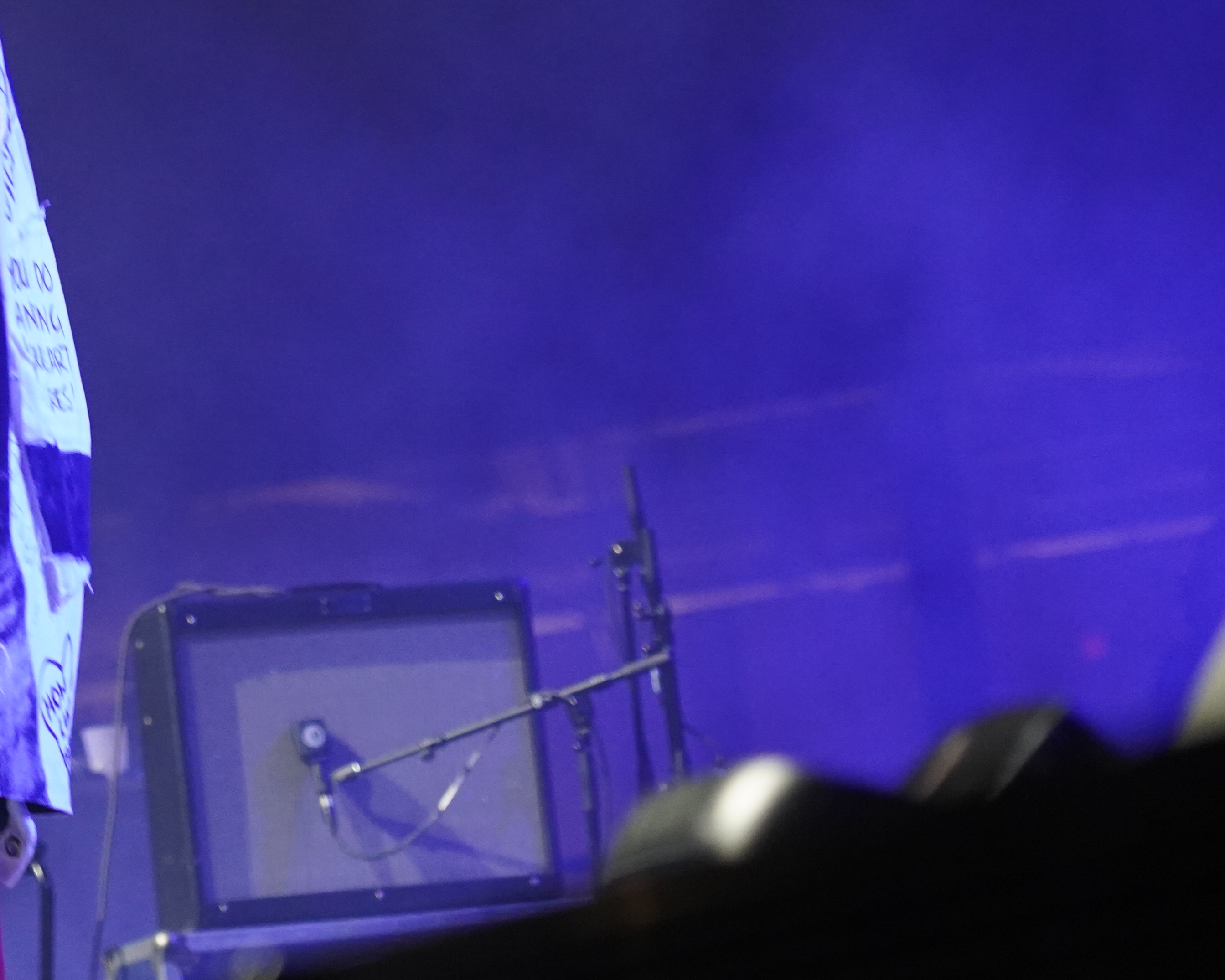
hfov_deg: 8.7
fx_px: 7977
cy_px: 222
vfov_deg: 7.0
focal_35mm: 220
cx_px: -35
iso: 5000
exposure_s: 1/160
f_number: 4
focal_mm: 105
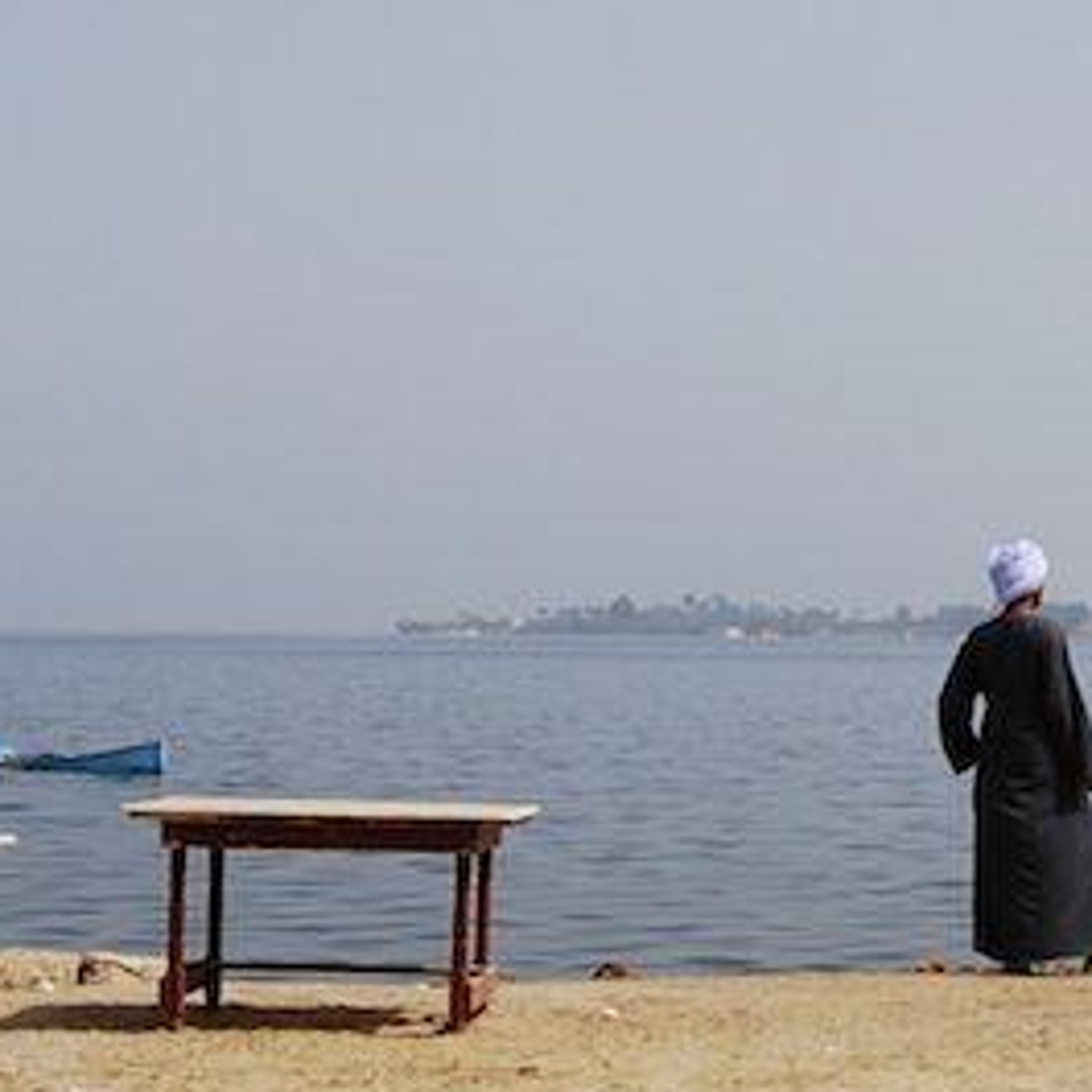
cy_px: 639
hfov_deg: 22.0
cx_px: 977
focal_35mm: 77
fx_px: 2748
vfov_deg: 22.5
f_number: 9
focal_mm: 20
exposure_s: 1/320
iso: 100
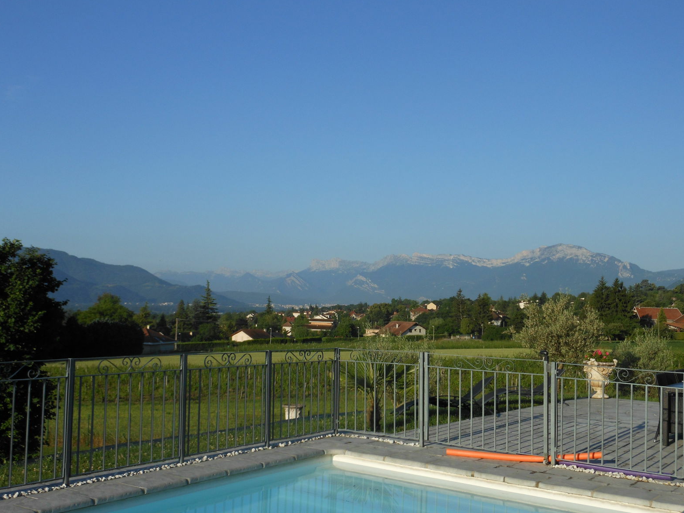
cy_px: 254
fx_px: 790
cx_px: 342
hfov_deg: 46.8
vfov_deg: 36.0
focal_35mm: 40
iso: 80
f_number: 4.3
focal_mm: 6.9
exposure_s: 1/640
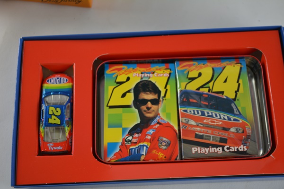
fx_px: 426
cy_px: 94
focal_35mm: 54
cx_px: 142
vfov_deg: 25.1
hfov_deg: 36.9
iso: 400
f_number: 5
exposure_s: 1/100
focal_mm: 36
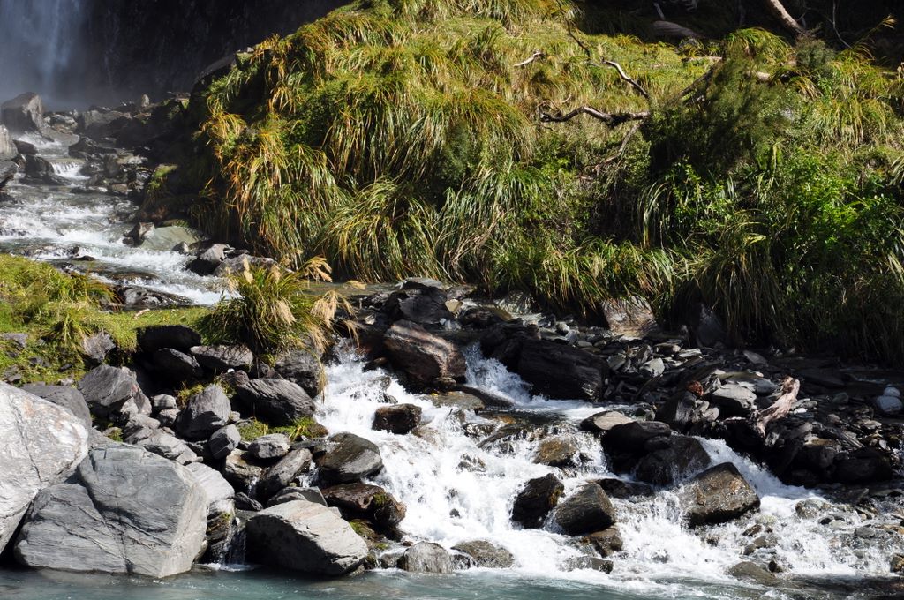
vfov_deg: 8.7
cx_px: 452
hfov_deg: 13.1
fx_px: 3950
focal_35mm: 158
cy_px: 300
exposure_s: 1/250
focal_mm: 105
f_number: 10
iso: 200
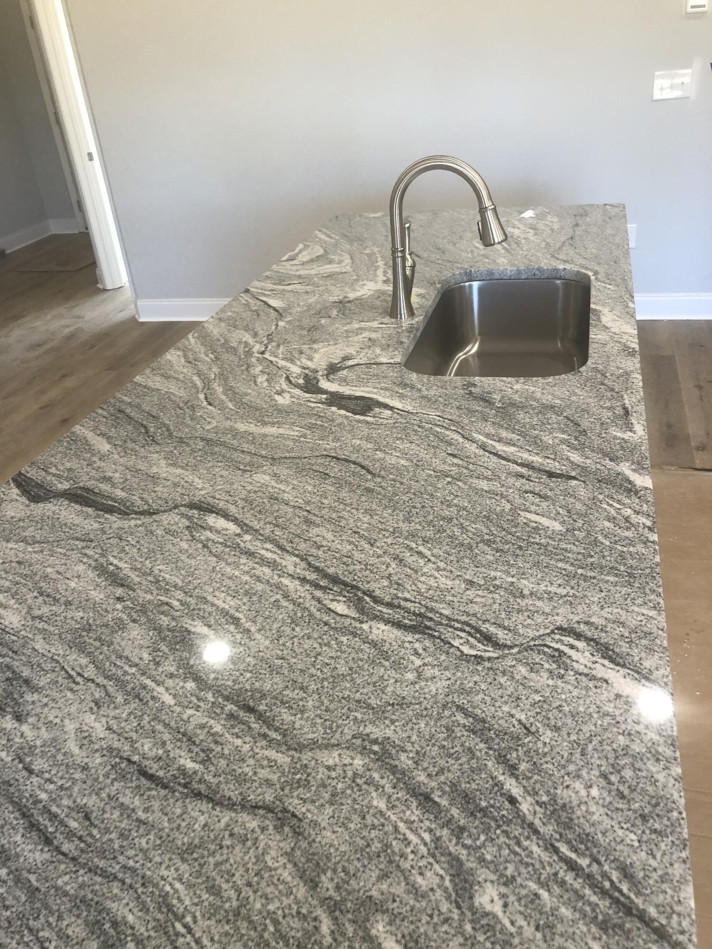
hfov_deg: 49.7
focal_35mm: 28
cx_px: 356
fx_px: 768
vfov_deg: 63.4
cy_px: 474
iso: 40
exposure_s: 1/30
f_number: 1.8
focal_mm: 3.99
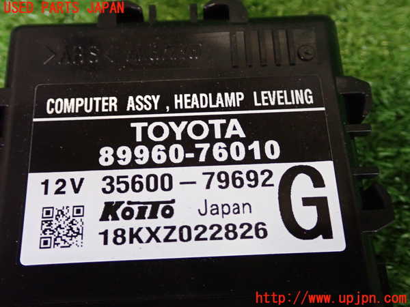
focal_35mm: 41
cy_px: 154
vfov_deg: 35.1
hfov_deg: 45.8
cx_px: 205
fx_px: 486
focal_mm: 7.31
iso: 800
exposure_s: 1/40
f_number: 2.8
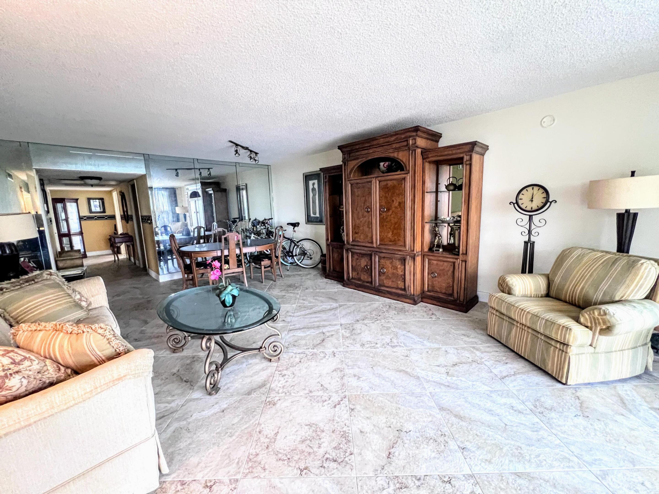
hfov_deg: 106.2
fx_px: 247
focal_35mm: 13
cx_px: 330
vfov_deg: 89.9
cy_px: 247
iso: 400
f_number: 1.8
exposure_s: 1/60
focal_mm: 1.57
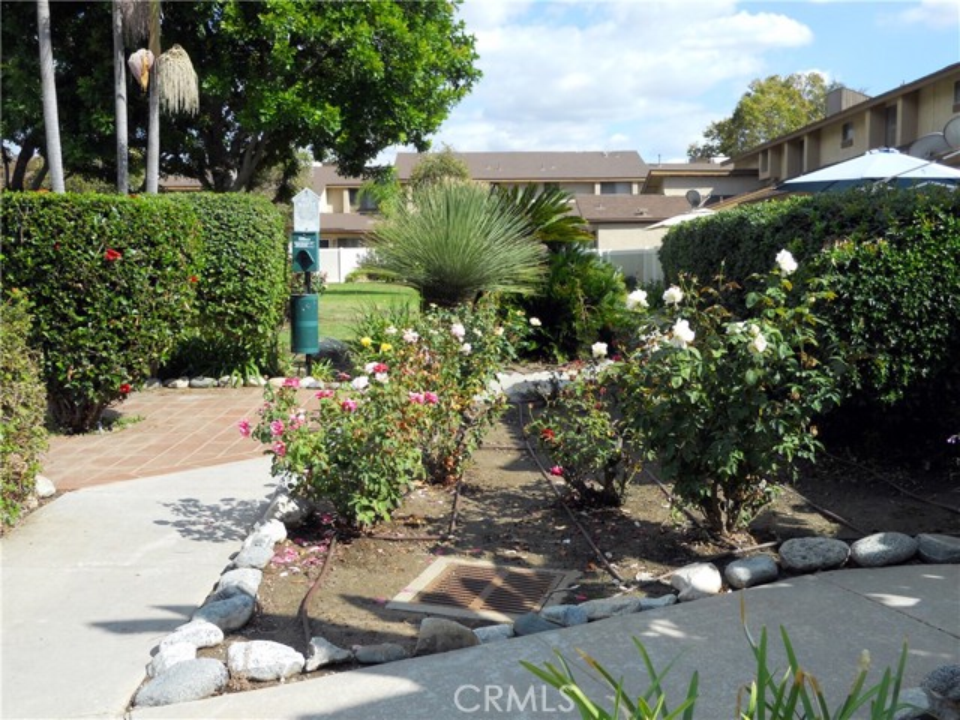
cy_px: 360
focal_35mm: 32
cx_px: 480
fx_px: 887
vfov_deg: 44.2
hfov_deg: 56.8
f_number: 2.8
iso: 80
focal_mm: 5.7
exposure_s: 1/640
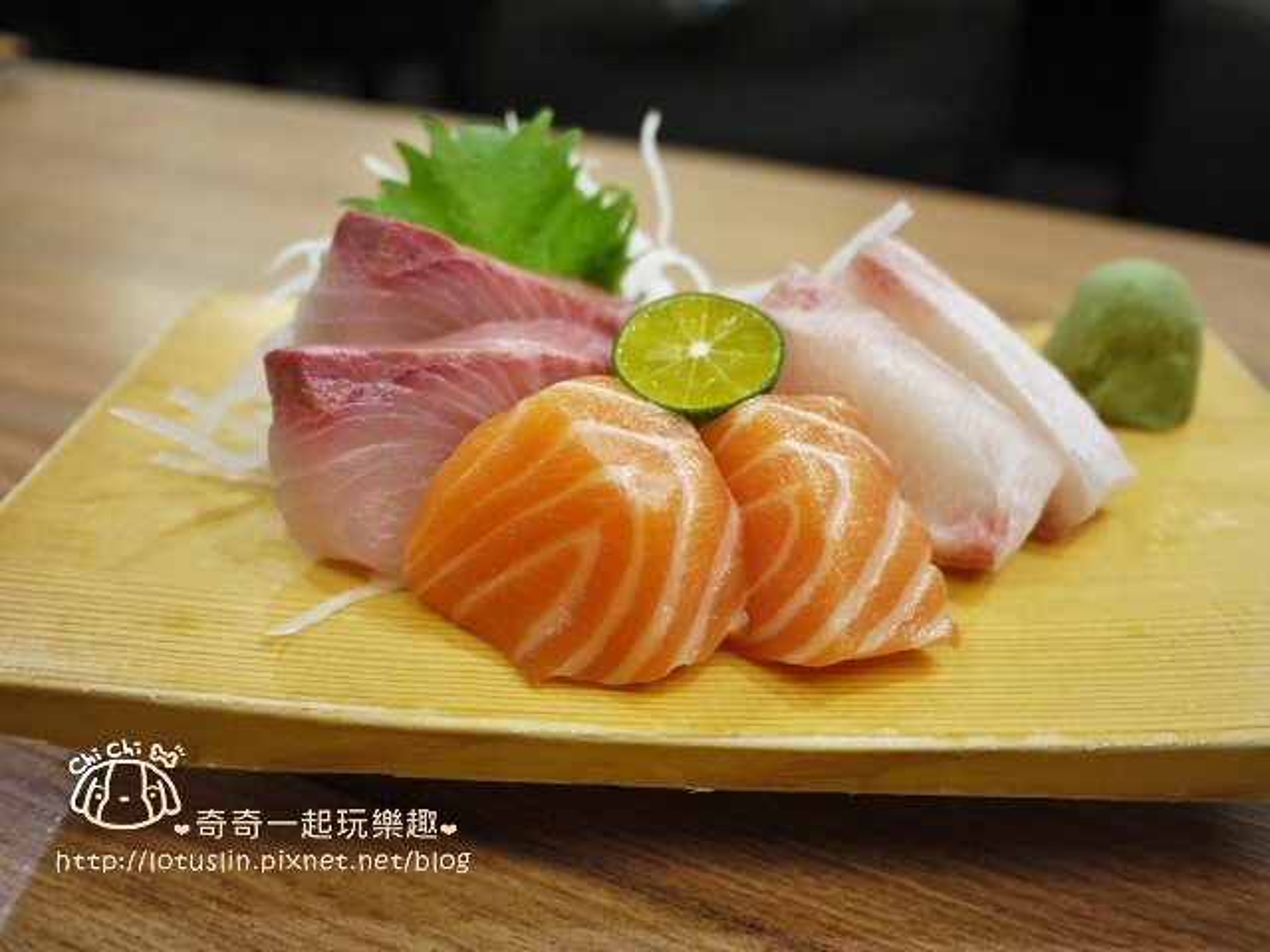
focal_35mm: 28
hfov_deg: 63.4
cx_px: 635
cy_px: 476
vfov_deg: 49.7
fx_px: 1027
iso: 400
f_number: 2.5
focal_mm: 14
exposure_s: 1/30
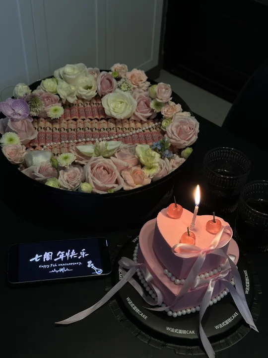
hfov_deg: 30.3
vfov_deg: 39.7
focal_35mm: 48
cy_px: 179
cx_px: 134
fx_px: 495
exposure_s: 1/50
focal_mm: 6.86
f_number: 1.78
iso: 100
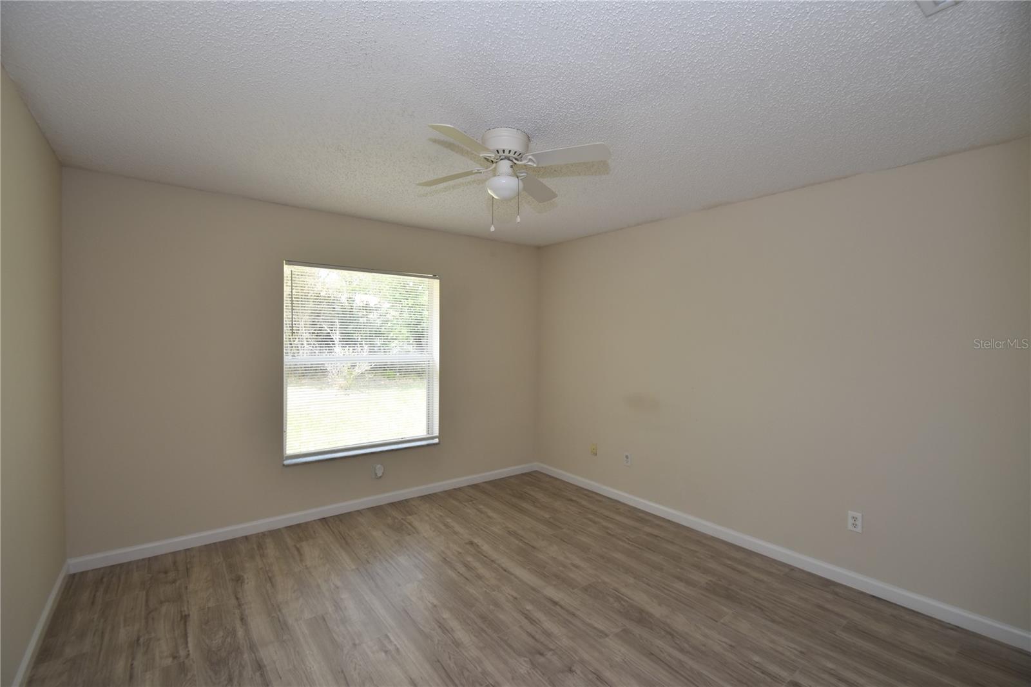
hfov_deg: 100.4
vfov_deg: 77.3
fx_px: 429
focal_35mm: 15
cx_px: 516
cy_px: 344
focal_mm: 10
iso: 200
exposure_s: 1/80
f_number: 4.5
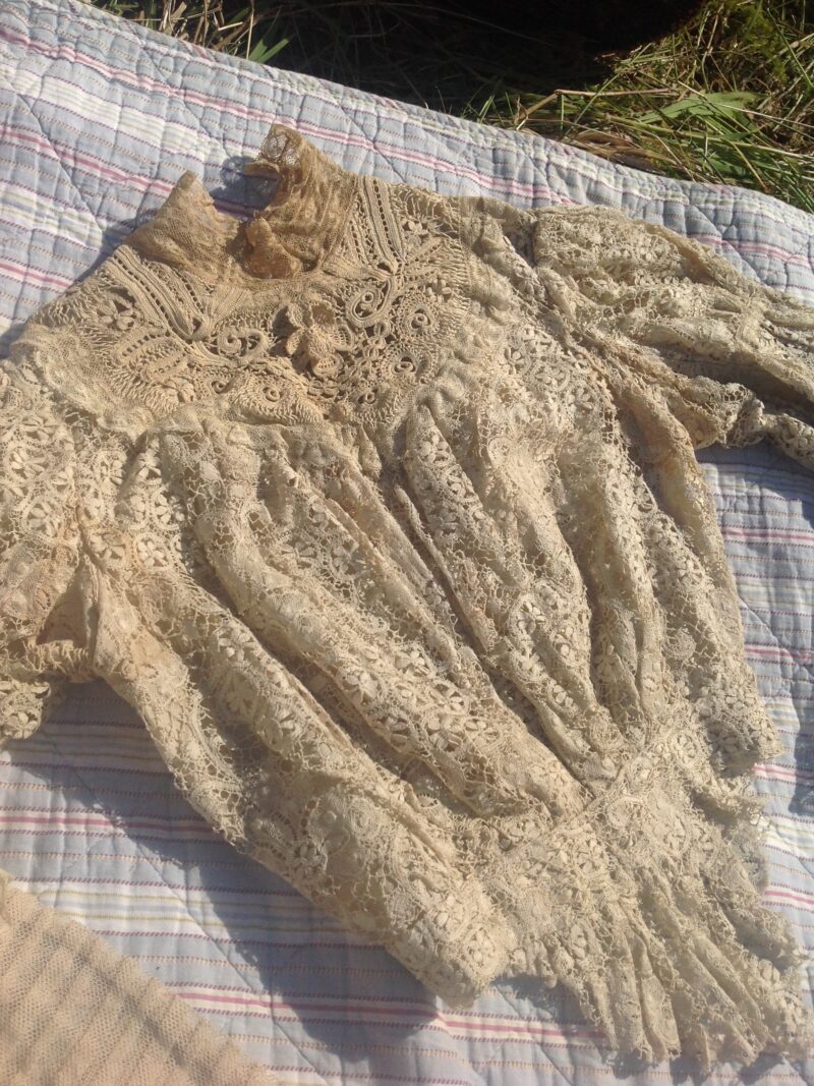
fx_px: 1098
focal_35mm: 35
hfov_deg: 40.7
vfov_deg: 52.6
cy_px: 543
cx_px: 407
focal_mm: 4.28
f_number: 2.4
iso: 64
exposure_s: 1/6061
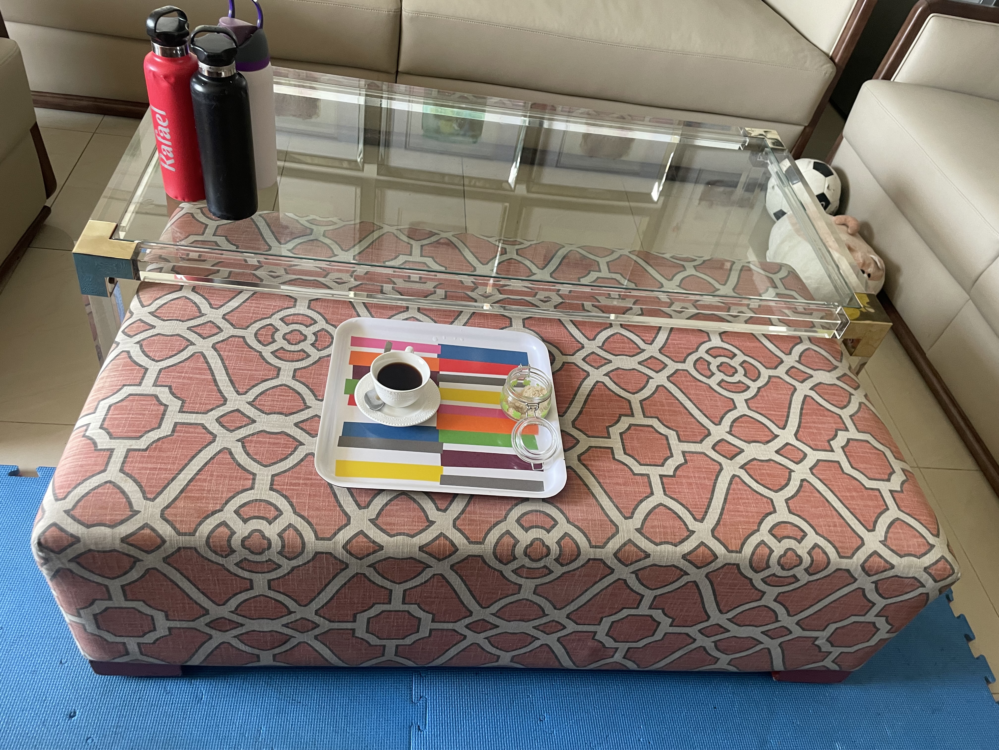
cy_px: 375
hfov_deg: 67.3
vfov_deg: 53.1
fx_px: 750
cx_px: 500
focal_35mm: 26
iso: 125
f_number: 1.6
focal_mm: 4.2
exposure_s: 1/60
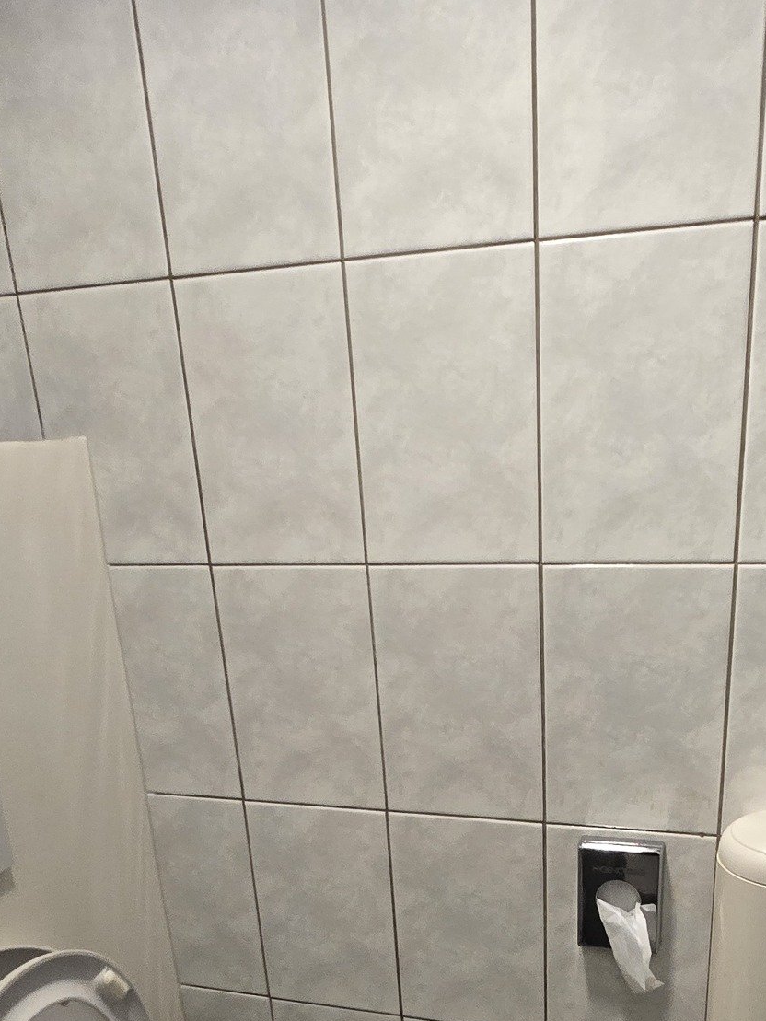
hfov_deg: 46.5
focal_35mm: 30
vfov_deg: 55.5
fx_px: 885
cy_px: 825
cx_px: 468
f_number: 2.2
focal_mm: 2.2
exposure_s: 1/50
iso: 320
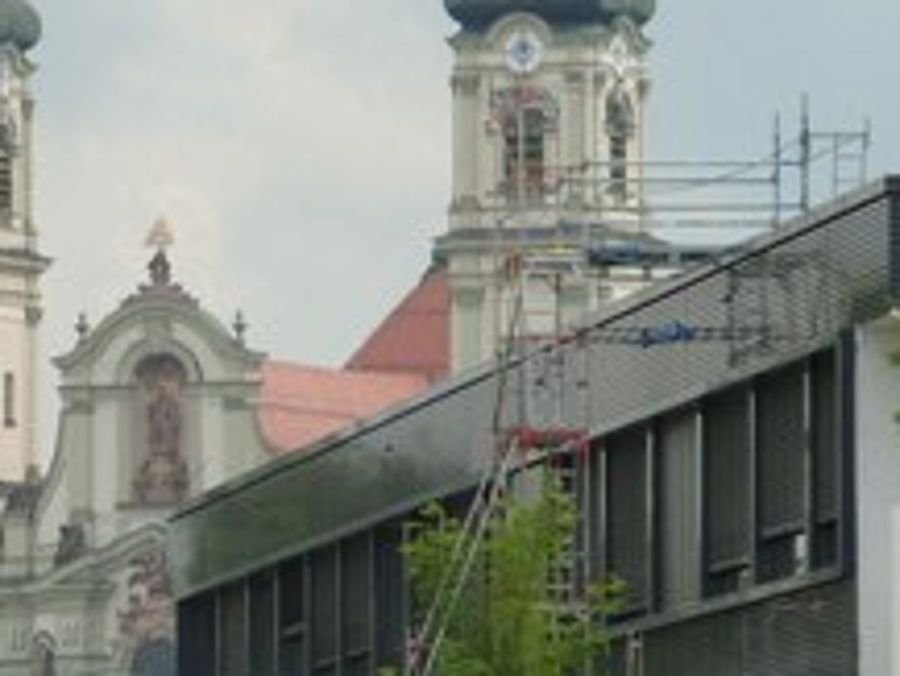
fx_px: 12591
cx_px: 228
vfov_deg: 3.1
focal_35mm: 484
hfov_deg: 4.1
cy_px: 489
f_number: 5.9
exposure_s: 1/500
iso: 80
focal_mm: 39
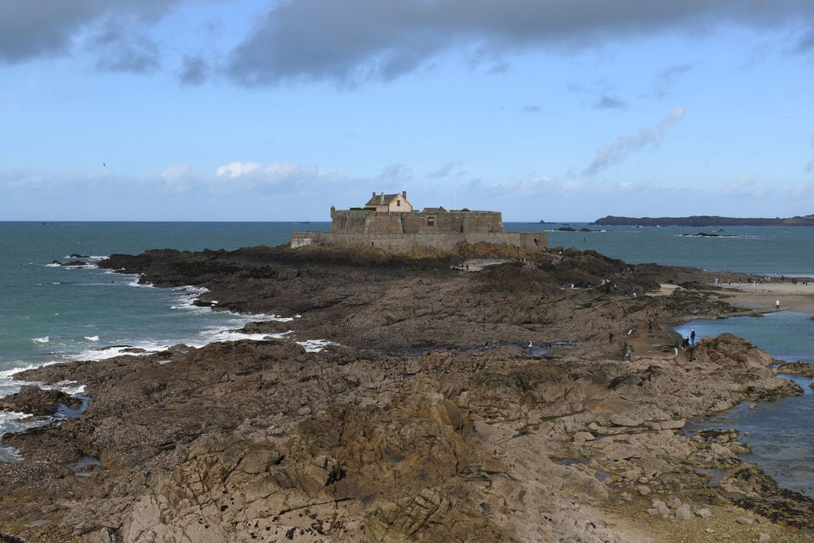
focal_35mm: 50
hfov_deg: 39.6
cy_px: 272
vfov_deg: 27.0
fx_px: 1130
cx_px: 407
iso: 64
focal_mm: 50
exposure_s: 1/500
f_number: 7.1
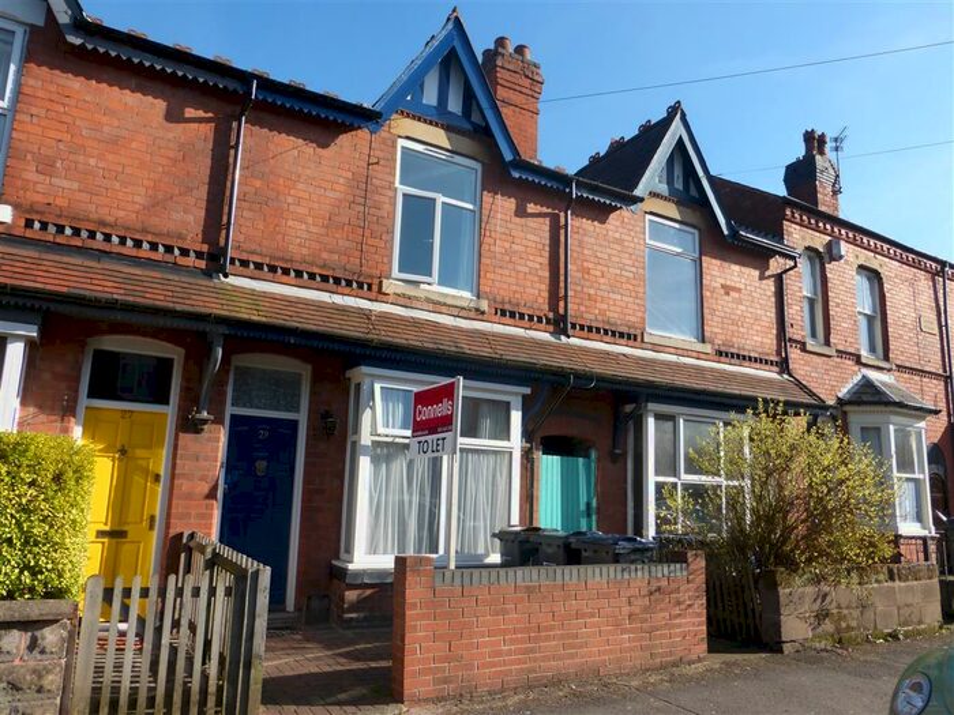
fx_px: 689
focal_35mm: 25
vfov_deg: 54.9
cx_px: 477
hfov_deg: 69.4
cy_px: 358
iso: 100
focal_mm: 4.3
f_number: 4
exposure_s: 1/500
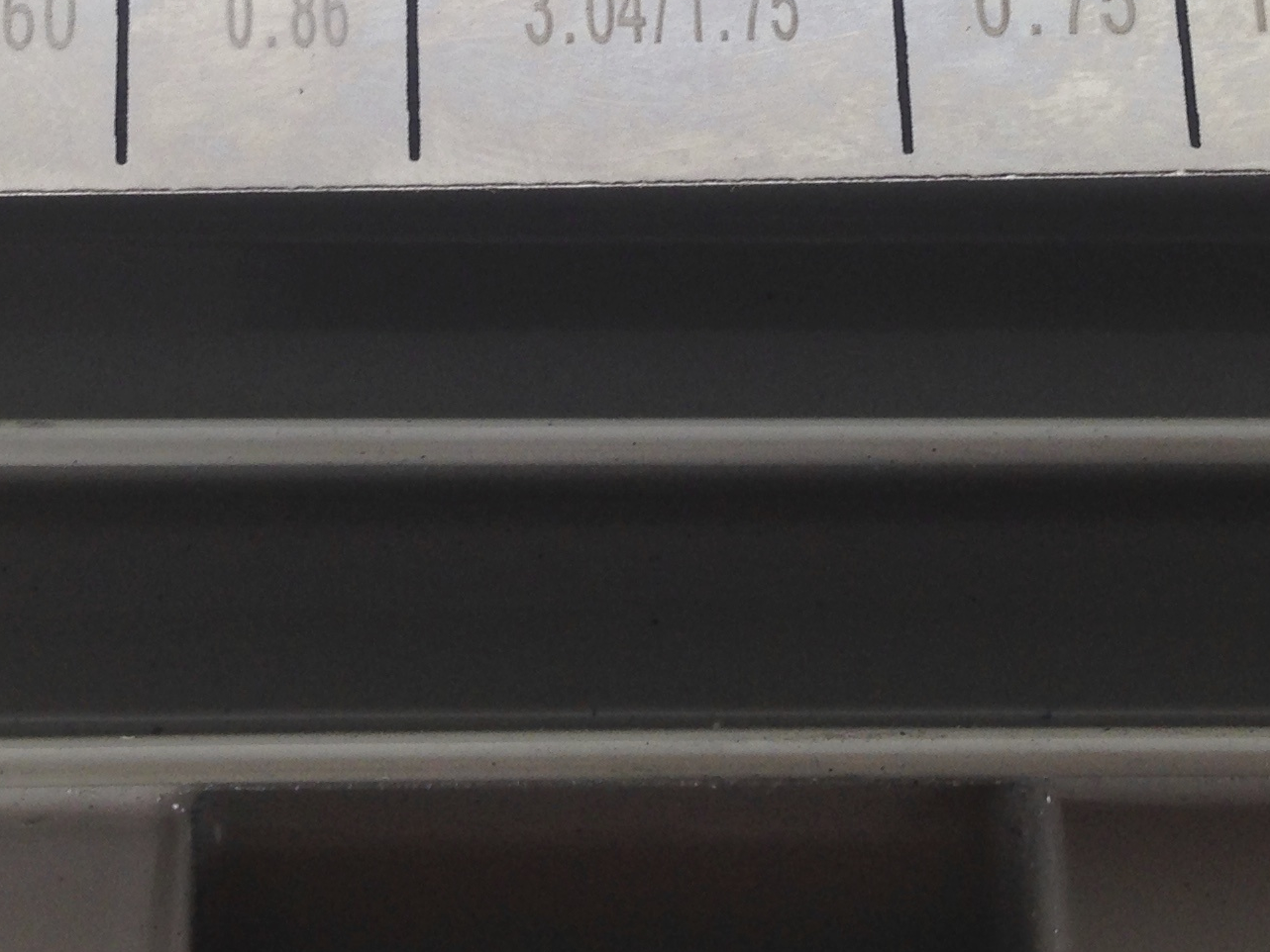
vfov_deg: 16.8
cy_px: -177
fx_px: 3082
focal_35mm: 84
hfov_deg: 23.3
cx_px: 552
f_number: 2.4
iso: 50
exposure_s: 1/60
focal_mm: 4.12
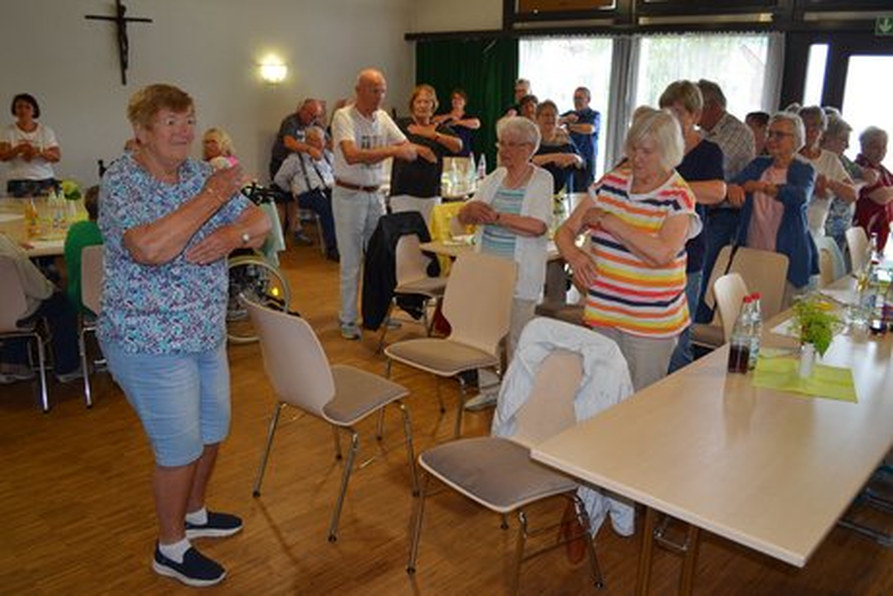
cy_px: 298
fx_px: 744
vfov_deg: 43.6
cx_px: 446
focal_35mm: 30
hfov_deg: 61.9
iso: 400
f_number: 3.8
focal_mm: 20
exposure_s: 1/100
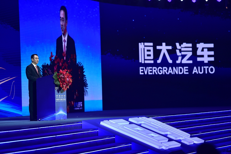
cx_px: 116
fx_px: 1058
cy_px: 77
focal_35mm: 165
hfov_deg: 12.5
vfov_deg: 8.3
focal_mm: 165
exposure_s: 1/400
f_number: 3.2
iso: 500
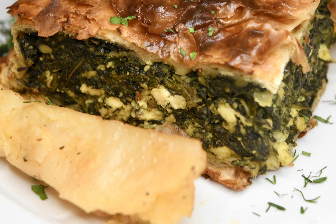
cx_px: 179
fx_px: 877
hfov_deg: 21.7
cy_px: 67
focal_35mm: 94
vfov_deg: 14.5
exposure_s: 1/60
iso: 400
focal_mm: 62
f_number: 6.3
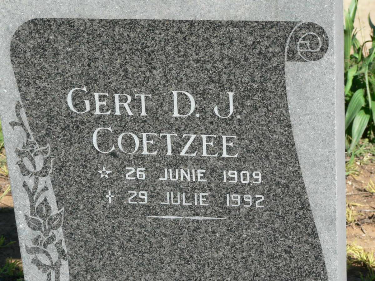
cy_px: 140
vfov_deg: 7.4
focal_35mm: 201
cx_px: 188
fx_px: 2177
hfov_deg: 9.8
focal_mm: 33.5
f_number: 5
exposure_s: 1/320
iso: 100
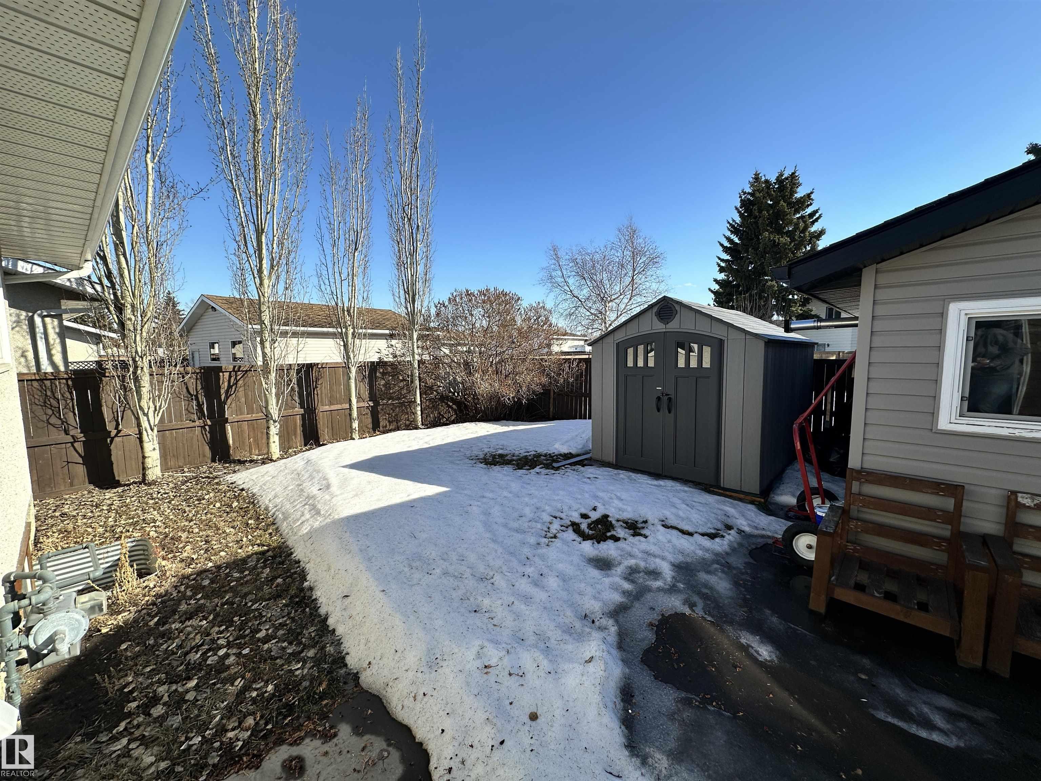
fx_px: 421
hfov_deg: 102.1
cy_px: 390
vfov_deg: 85.7
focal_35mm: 14
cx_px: 520
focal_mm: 2.22
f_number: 2.2
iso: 50
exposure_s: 1/1553
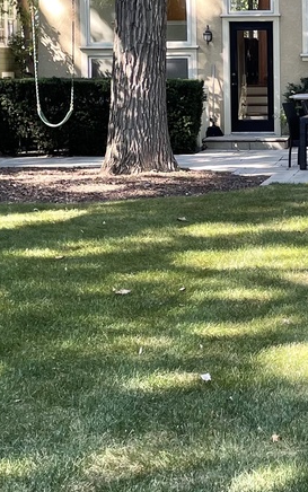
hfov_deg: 14.1
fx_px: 1221
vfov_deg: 22.6
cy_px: 129
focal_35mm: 91
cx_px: 329
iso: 32
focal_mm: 4.2
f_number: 1.6
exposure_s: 1/121
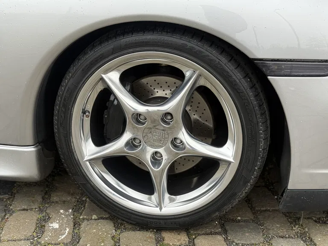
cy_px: 123
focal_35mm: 48
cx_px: 164
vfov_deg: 30.3
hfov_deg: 39.7
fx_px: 455
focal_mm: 6.76
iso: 100
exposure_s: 1/381
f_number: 1.78
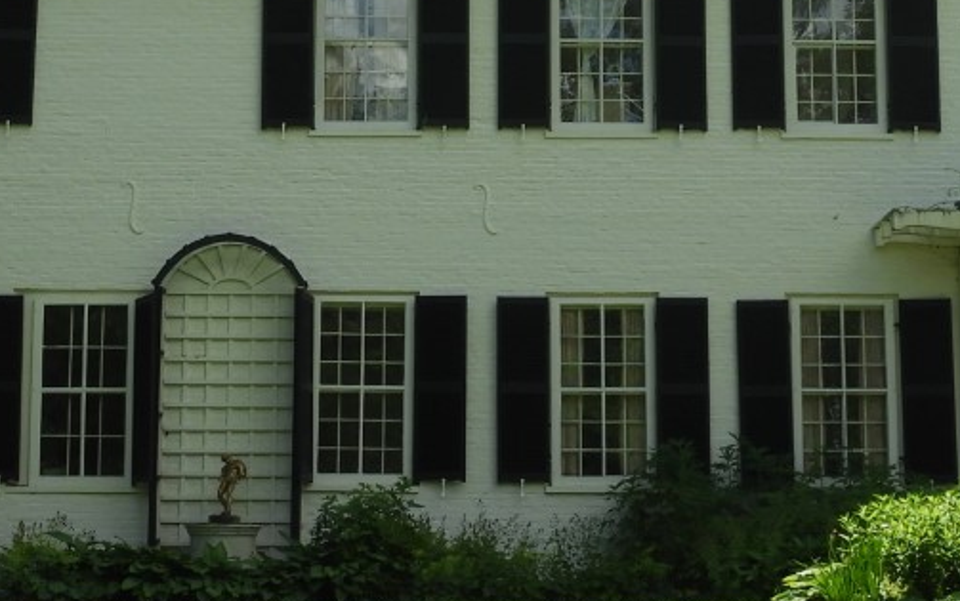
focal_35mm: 91
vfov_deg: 14.3
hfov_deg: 22.8
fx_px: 2382
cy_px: 177
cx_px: 466
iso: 100
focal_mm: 5.4
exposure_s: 1/800
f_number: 3.5
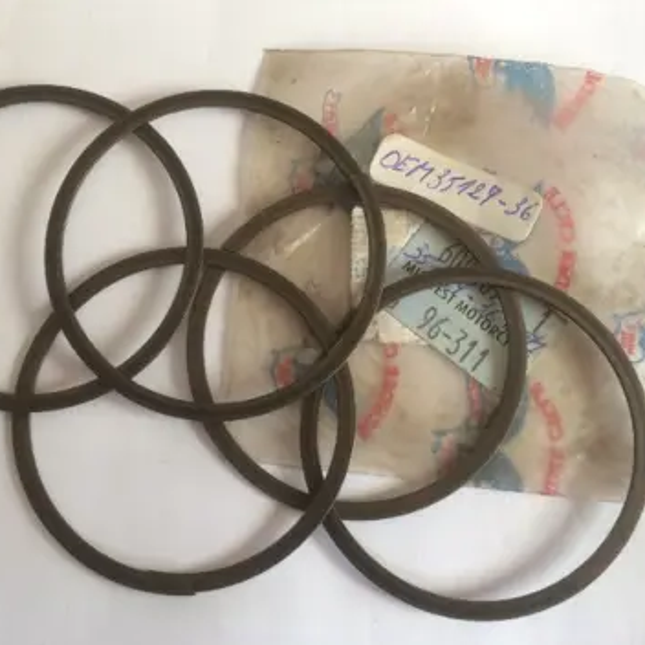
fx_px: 738
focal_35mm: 35
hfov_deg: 47.0
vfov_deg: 47.2
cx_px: 269
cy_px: 326
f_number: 2.2
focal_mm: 4.15
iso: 100
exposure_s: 1/33
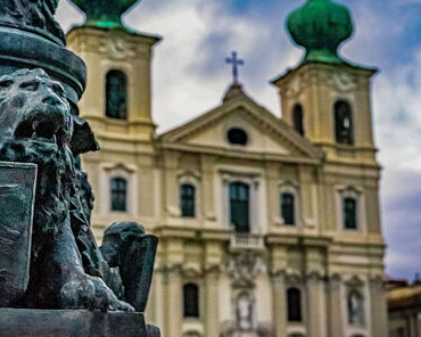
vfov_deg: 20.2
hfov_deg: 25.0
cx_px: 157
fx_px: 947
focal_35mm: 76
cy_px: 159
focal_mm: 50
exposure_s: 1/500
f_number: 8
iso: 6400
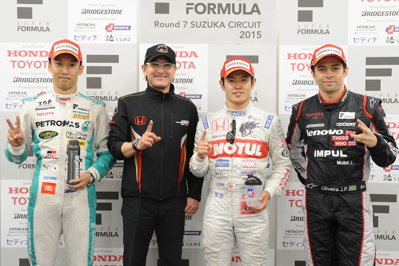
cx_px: 200
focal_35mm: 36
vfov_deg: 36.9
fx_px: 399
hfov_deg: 53.1
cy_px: 133
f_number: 5.6
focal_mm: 36
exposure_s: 1/60
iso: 1600
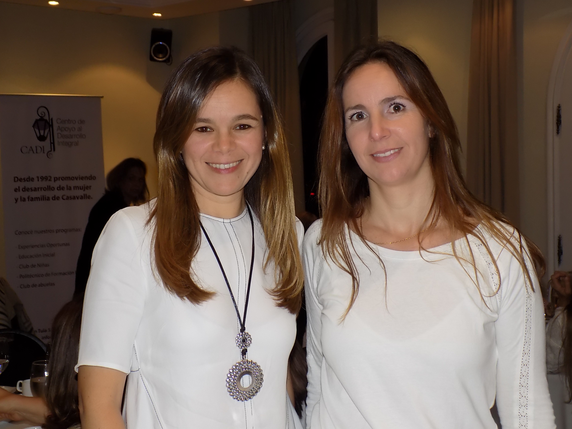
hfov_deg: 29.8
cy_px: 214
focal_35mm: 65
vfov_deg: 22.6
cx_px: 286
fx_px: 1074
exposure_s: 1/30
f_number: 4.1
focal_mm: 11.5
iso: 200
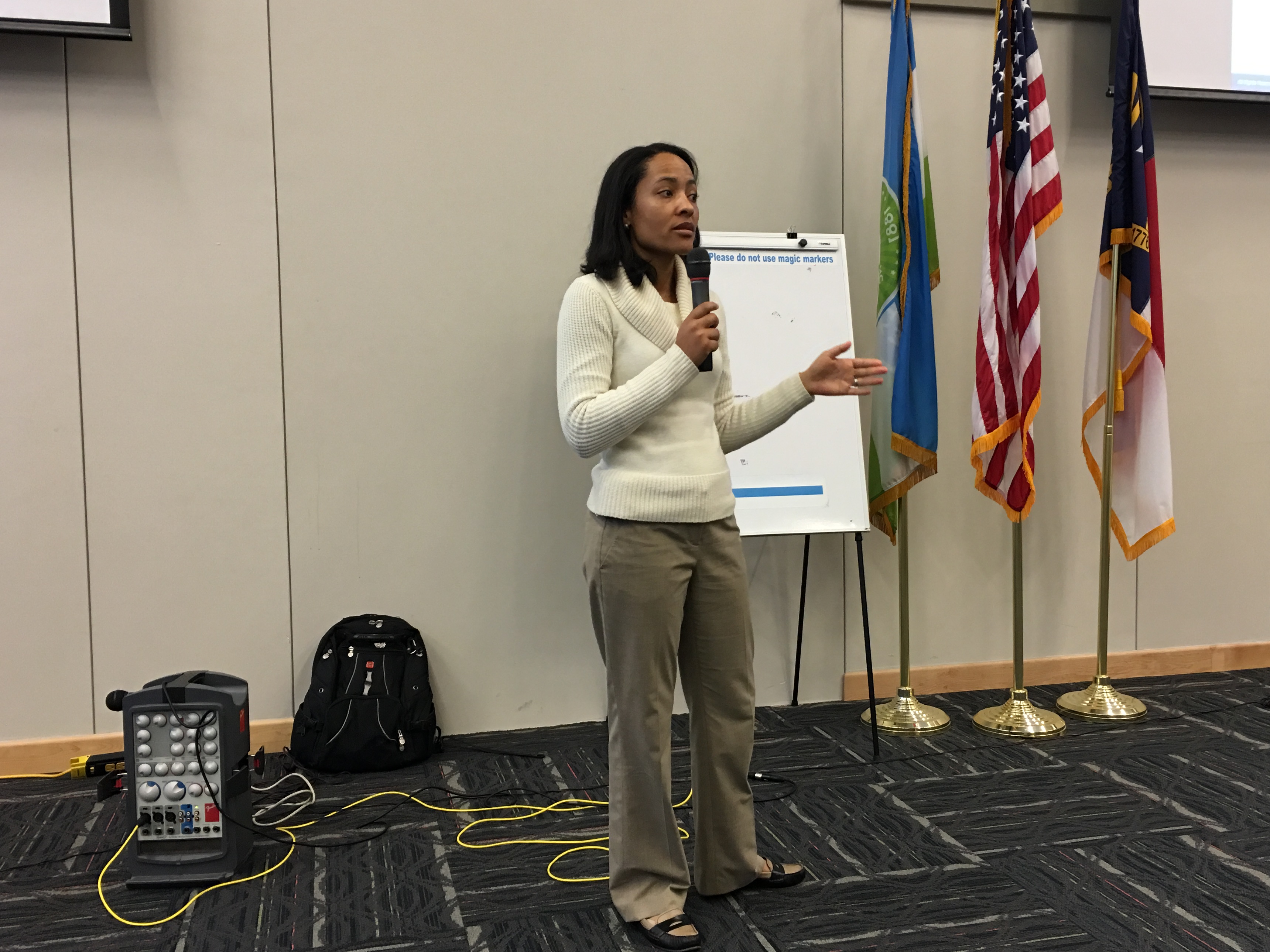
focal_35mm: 34
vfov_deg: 41.8
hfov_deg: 53.8
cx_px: 709
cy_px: 475
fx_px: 1247
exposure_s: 1/15
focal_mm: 4.15
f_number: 2.2
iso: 64
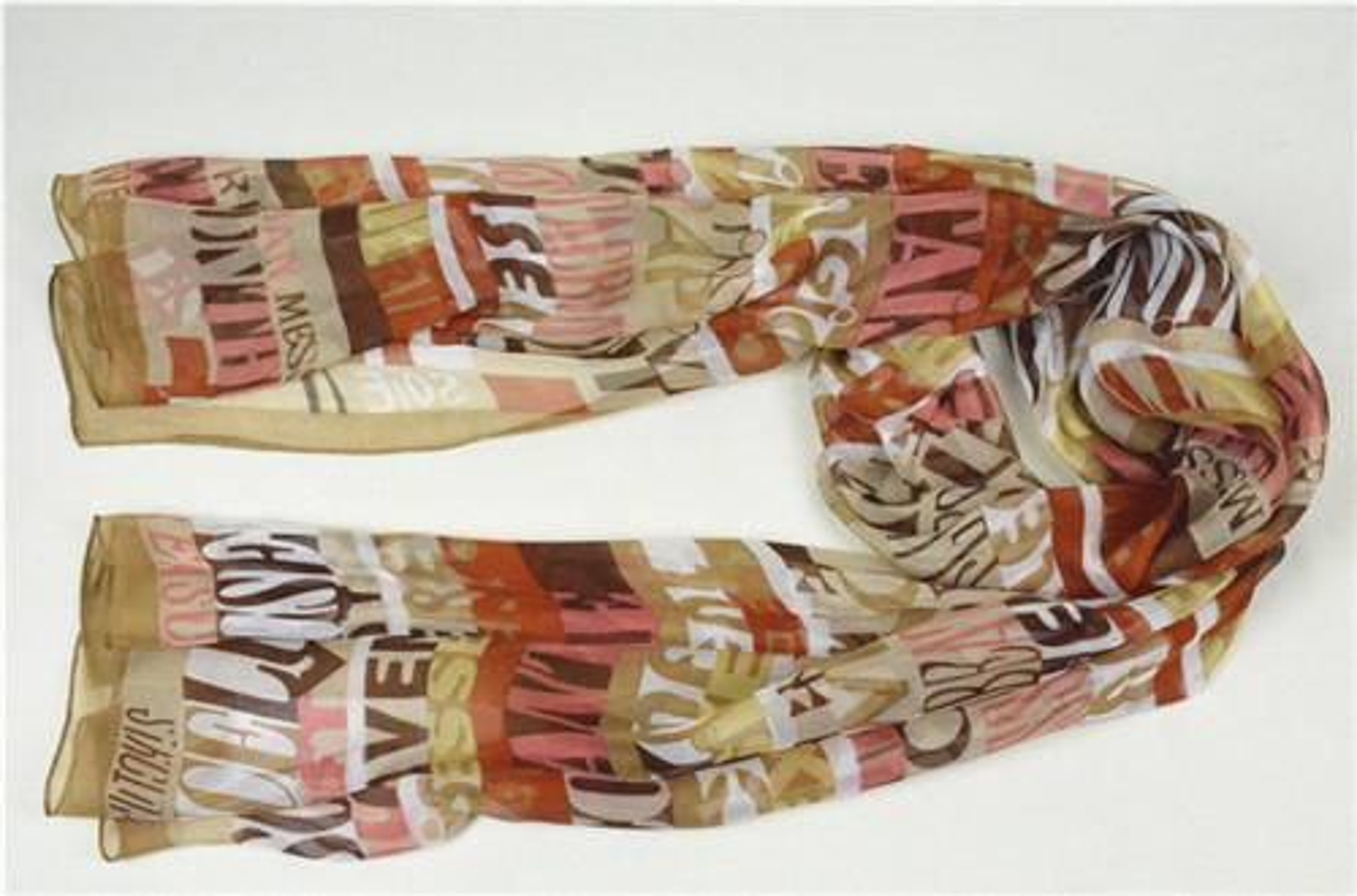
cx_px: 678
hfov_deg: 48.1
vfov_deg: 32.8
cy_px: 448
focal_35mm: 40
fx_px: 1522
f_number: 11
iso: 6400
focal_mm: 27
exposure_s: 1/500
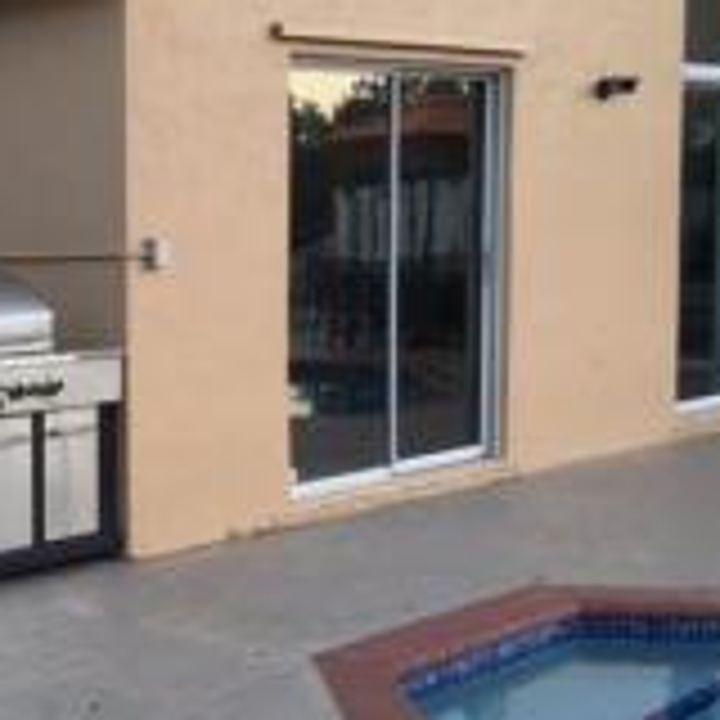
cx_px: -112
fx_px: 1506
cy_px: 351
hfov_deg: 24.7
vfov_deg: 26.9
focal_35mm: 64
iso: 32
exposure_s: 1/60
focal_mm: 4.15
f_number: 2.2
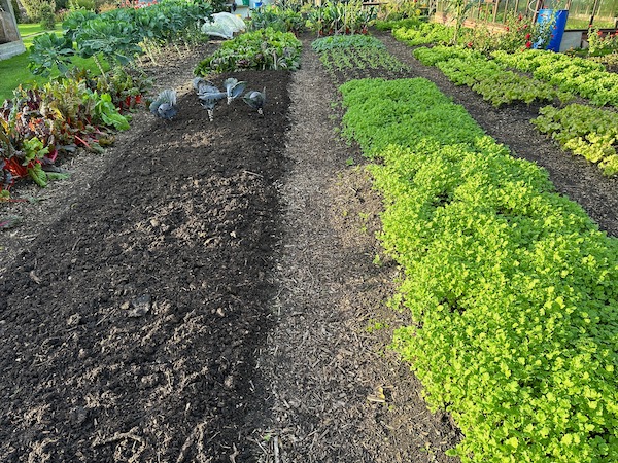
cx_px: 309
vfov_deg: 56.8
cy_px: 232
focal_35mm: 24
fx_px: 428
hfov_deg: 71.6
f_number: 1.78
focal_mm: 6.86
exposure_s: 1/561
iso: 80
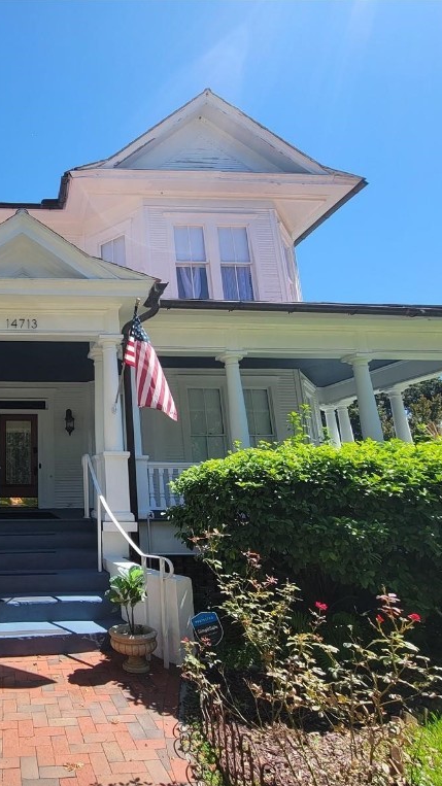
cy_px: 395
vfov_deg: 89.6
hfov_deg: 51.1
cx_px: 38
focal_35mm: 19
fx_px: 396
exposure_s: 1/963
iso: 50
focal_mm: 2.2
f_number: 2.2
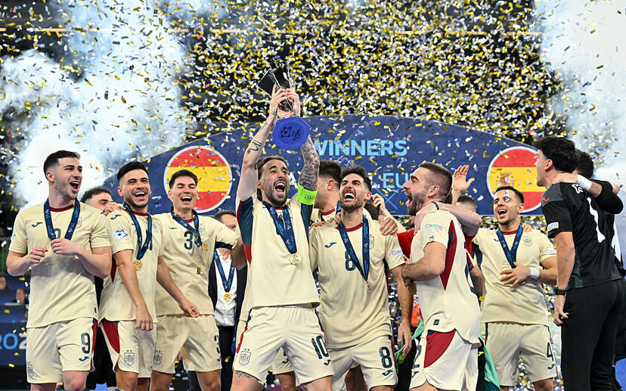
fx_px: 1228
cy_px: 198
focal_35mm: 72
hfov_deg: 28.6
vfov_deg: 18.1
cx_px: 315
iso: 2000
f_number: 4.5
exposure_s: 1/1000
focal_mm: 70
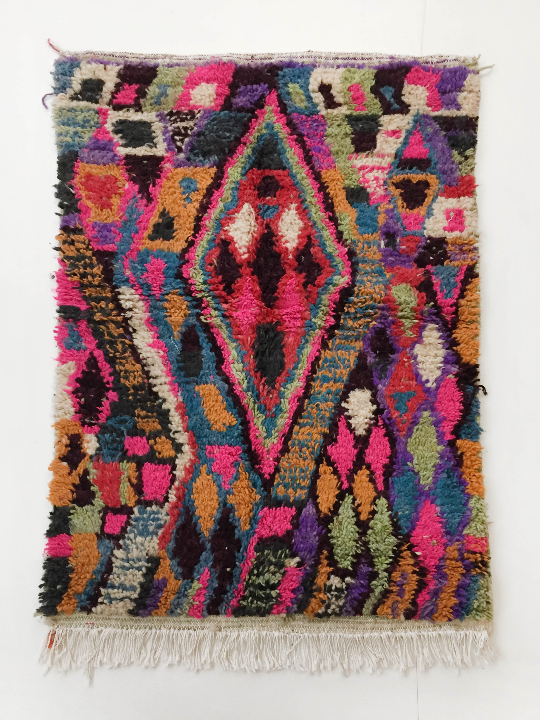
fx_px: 603
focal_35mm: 29
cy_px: 360
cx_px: 270
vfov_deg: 61.7
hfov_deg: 48.2
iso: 200
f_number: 2.2
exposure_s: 1/33
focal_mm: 4.15
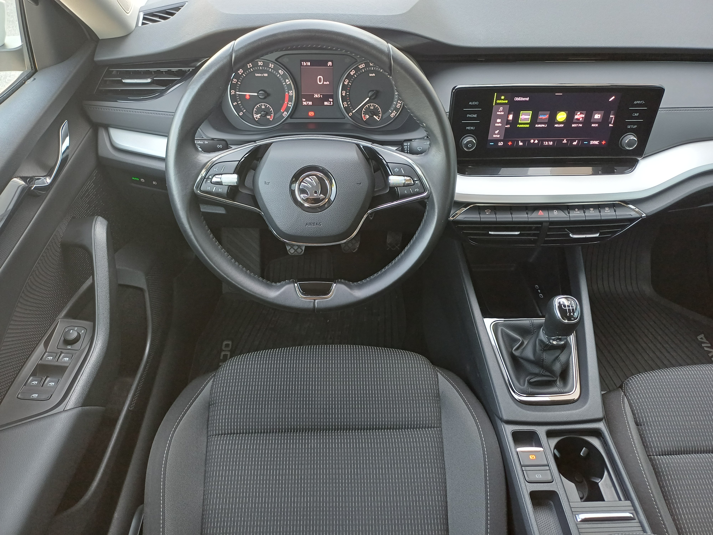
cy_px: 268
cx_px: 356
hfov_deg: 69.4
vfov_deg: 54.9
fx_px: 515
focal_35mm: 25
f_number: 1.8
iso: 160
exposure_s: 1/50
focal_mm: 4.65
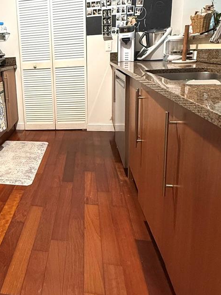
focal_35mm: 27
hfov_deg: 47.8
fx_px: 230
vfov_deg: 63.9
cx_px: 37
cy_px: 102
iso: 320
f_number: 2.2
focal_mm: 2.22
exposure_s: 1/60
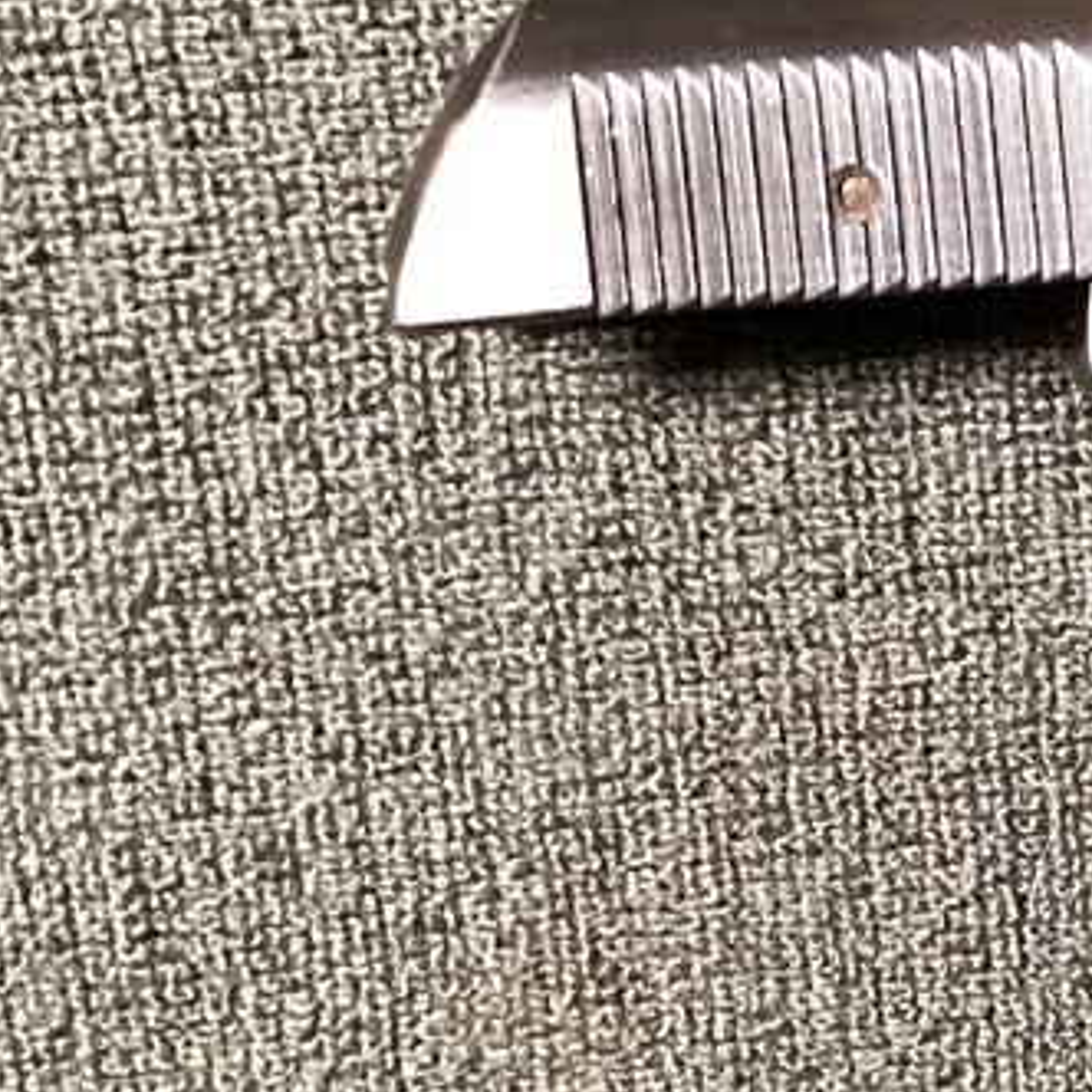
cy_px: 492
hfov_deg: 12.8
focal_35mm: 125
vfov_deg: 14.0
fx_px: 4461
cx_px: 1932
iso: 320
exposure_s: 1/33
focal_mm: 3.3
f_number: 2.4
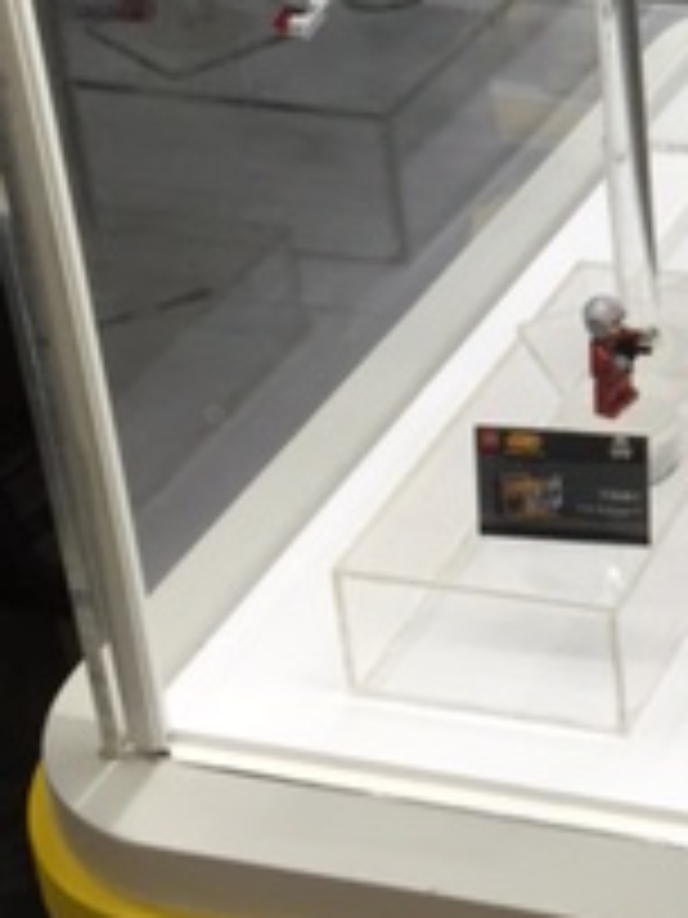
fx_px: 2412
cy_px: 40
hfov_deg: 15.0
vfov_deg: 20.9
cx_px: 1052
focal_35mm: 91
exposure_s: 1/120
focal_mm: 4.15
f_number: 2.2
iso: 50
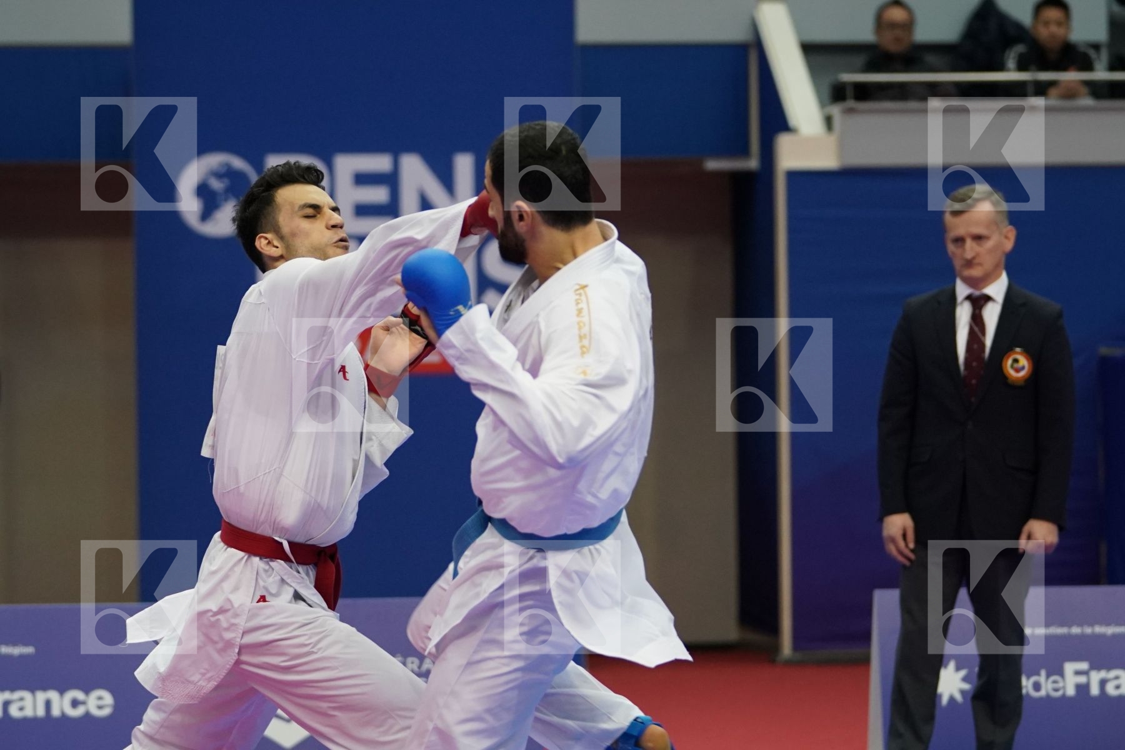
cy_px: 375
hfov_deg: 13.4
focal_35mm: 153
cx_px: 562
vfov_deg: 9.0
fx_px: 4781
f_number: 2.8
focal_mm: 102
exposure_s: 1/1000
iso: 2500
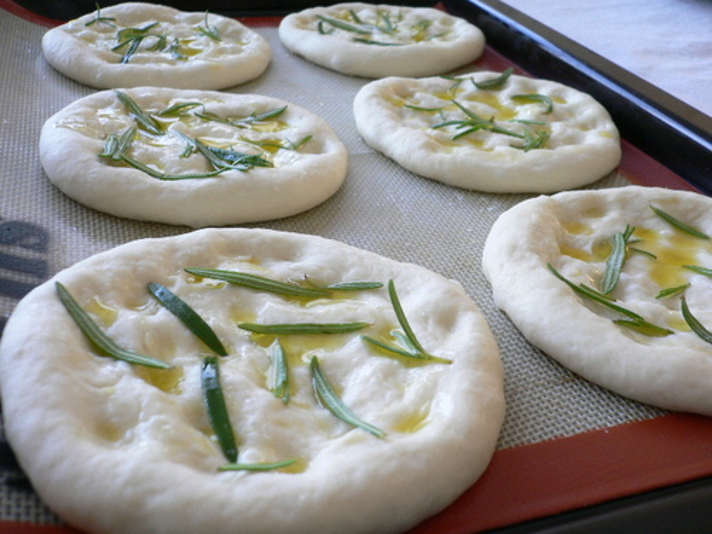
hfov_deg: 52.6
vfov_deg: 40.7
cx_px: 356
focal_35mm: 35
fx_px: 720
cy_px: 267
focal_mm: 5.8
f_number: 2.8
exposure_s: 1/20
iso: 100
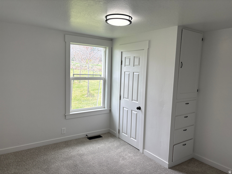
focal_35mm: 26
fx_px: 174
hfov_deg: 67.3
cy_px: 87
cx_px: 116
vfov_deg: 53.1
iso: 40
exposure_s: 1/183
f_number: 1.6
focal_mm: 5.96
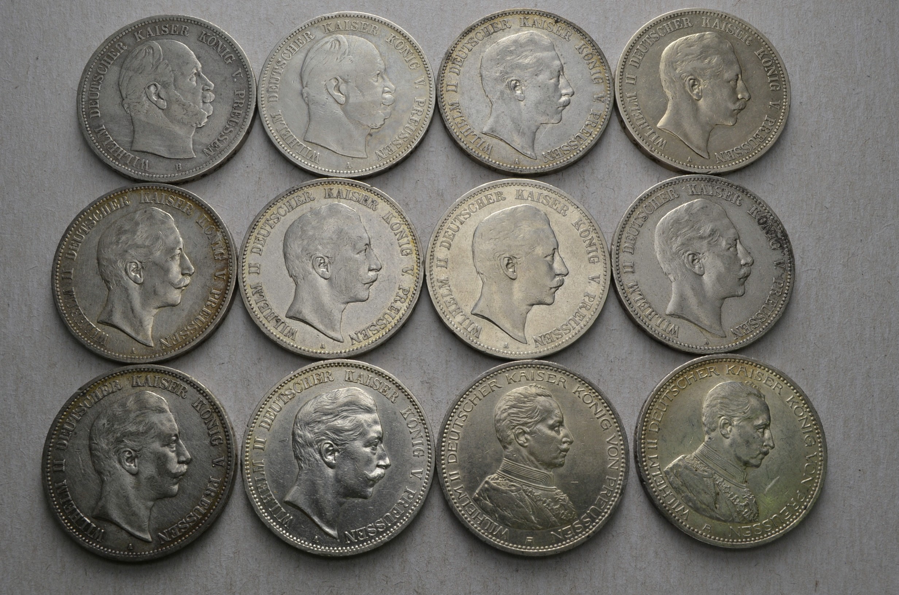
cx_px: 450
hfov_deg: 49.6
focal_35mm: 39
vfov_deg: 34.1
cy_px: 298
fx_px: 972
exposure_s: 1/200
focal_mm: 26
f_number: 14
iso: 400
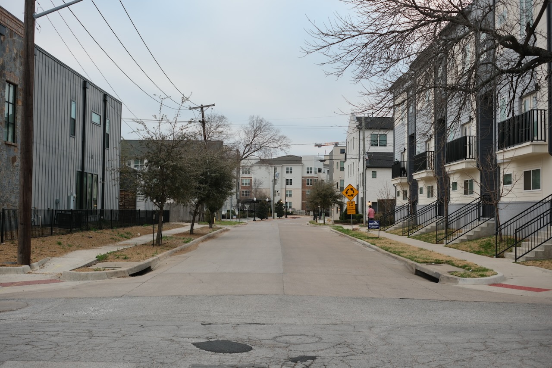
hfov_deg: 47.4
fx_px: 629
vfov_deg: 32.6
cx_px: 276
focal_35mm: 41
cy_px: 184
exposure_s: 1/180
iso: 250
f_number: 4
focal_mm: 27
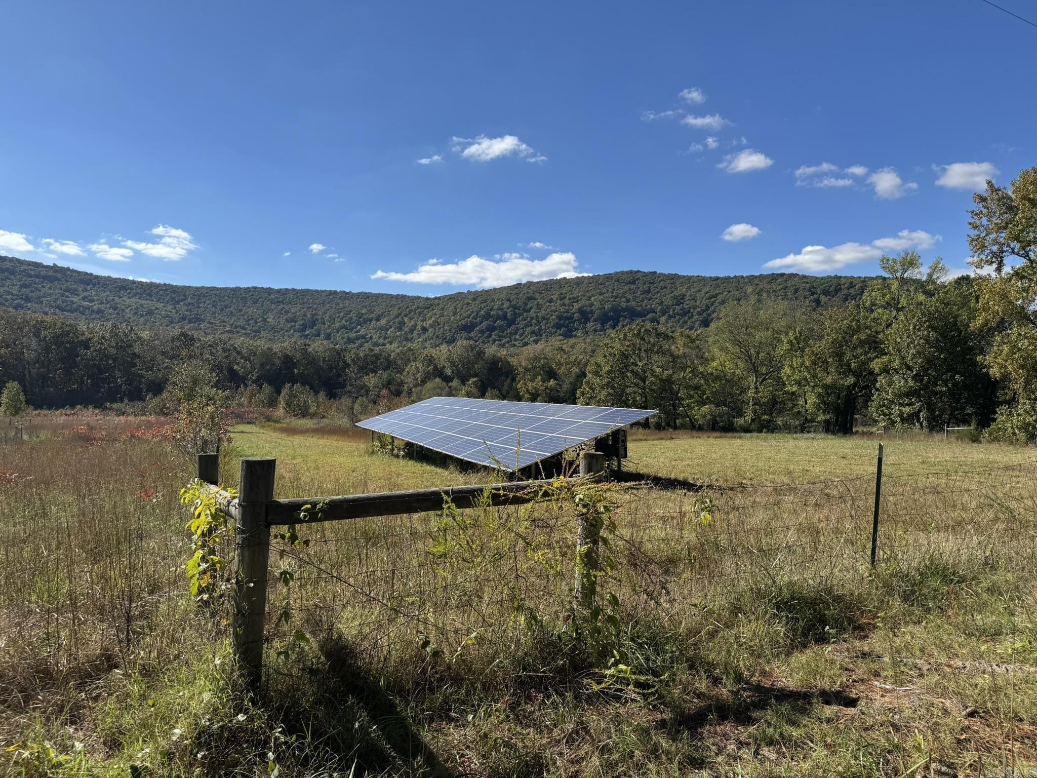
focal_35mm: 24
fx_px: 719
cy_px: 389
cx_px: 518
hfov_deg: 71.6
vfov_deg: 56.8
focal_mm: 6.76
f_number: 1.78
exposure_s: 1/4950
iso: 80
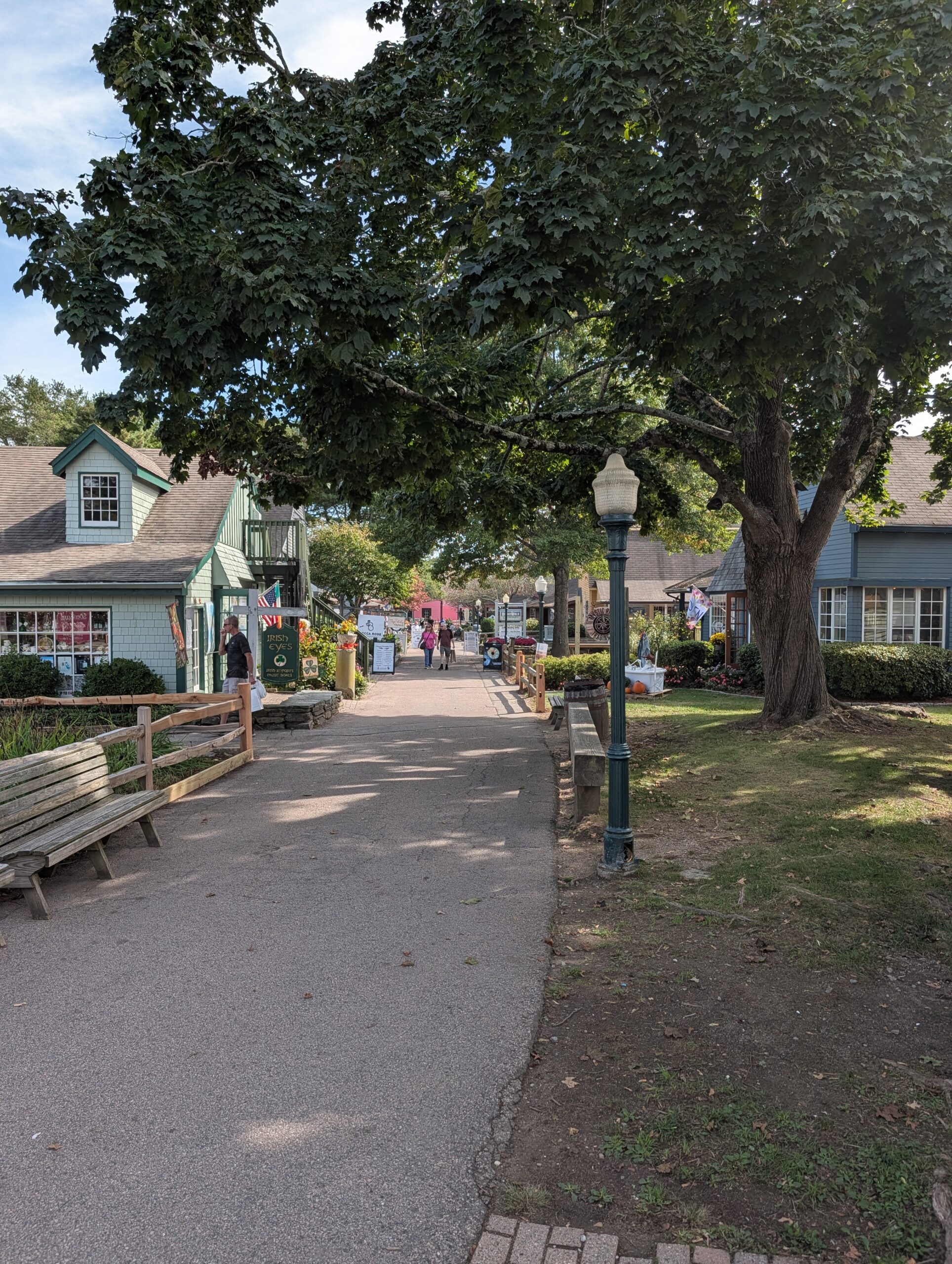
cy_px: 632
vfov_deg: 71.5
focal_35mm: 24
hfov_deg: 56.9
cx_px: 476
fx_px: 878
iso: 25
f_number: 1.68
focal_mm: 6.9
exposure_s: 1/698
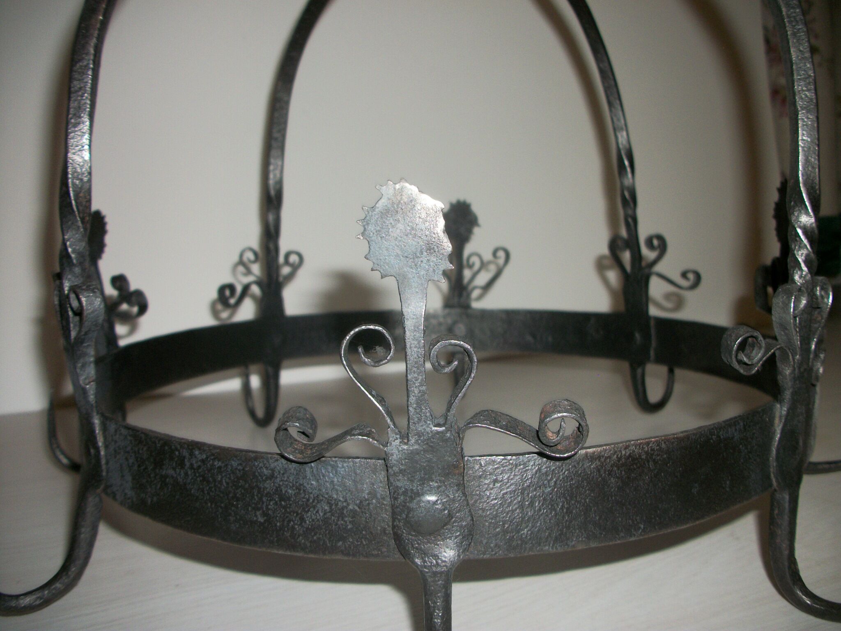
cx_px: 420
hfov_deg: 56.8
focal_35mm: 32
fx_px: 777
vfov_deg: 44.2
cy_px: 316
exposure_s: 1/30
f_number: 2.9
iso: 80
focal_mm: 5.7
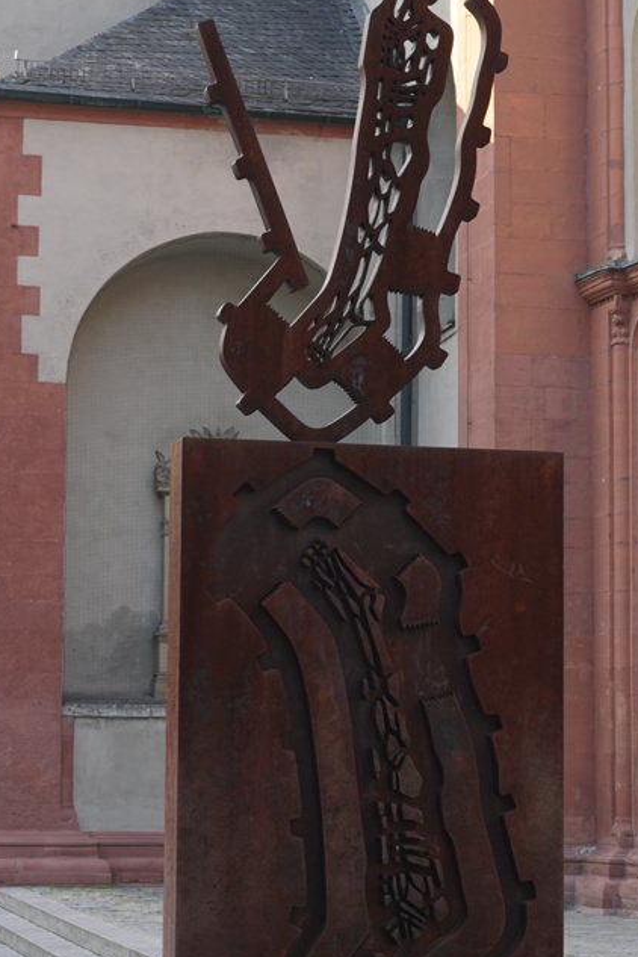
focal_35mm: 98
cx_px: 393
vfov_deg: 20.9
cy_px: 516
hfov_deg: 14.0
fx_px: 2599
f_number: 5.6
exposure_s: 1/160
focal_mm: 43
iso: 320
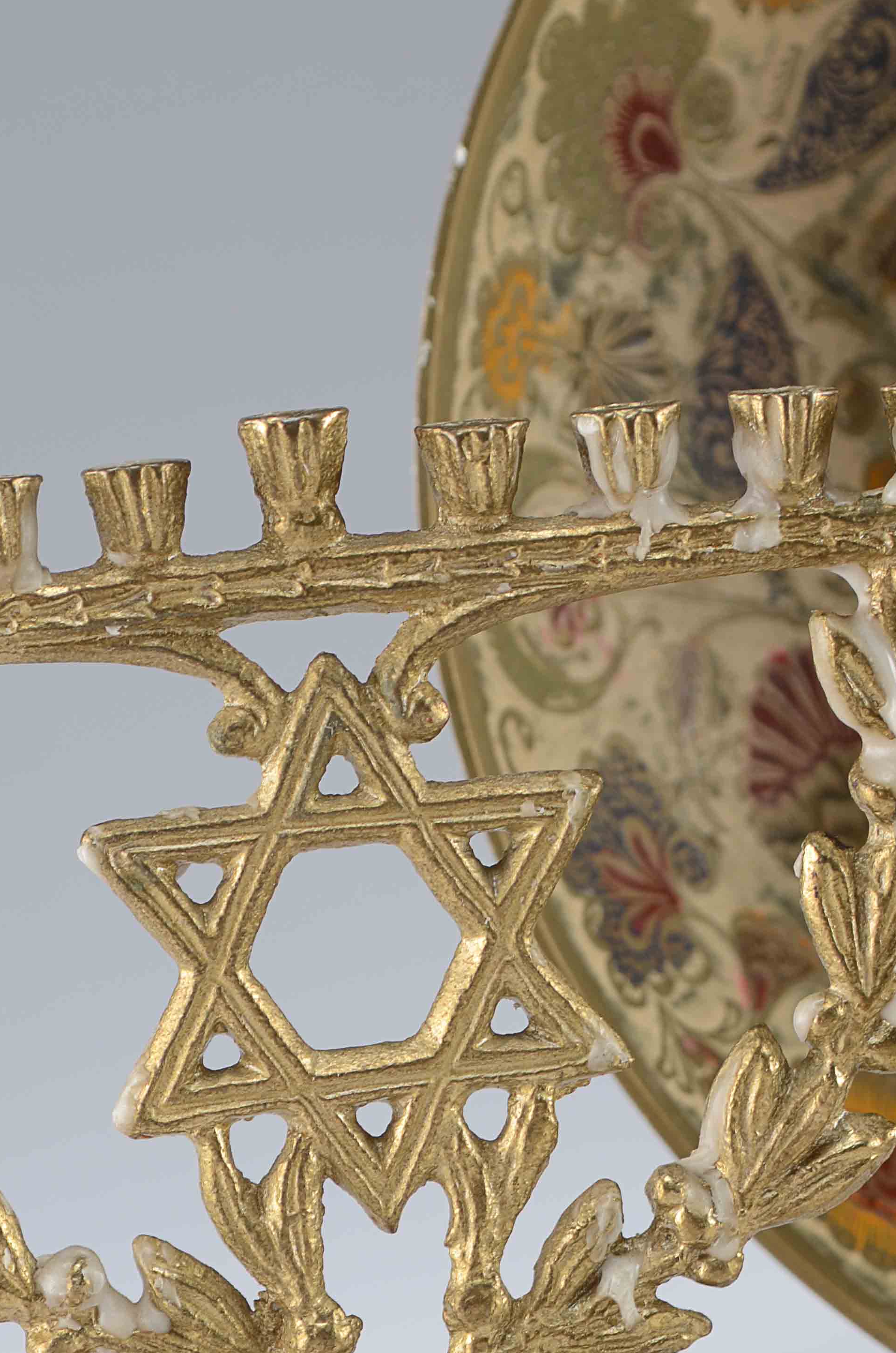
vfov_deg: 16.0
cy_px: 951
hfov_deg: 10.7
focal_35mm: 128
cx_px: 373
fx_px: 4800
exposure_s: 1/80
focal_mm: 50
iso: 100
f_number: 10
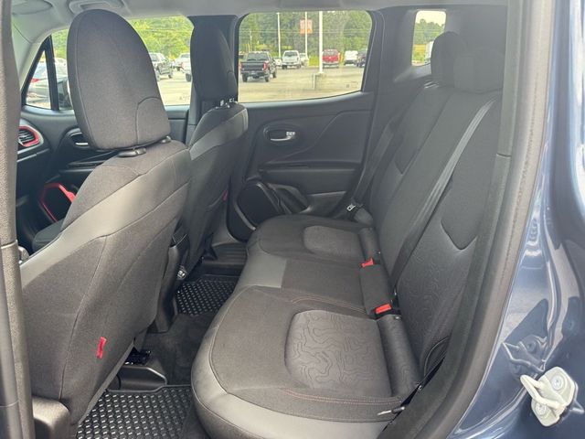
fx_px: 406
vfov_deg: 56.8
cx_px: 292
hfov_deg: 71.6
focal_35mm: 24
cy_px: 220
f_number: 1.78
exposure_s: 1/121
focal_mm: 6.76
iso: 200
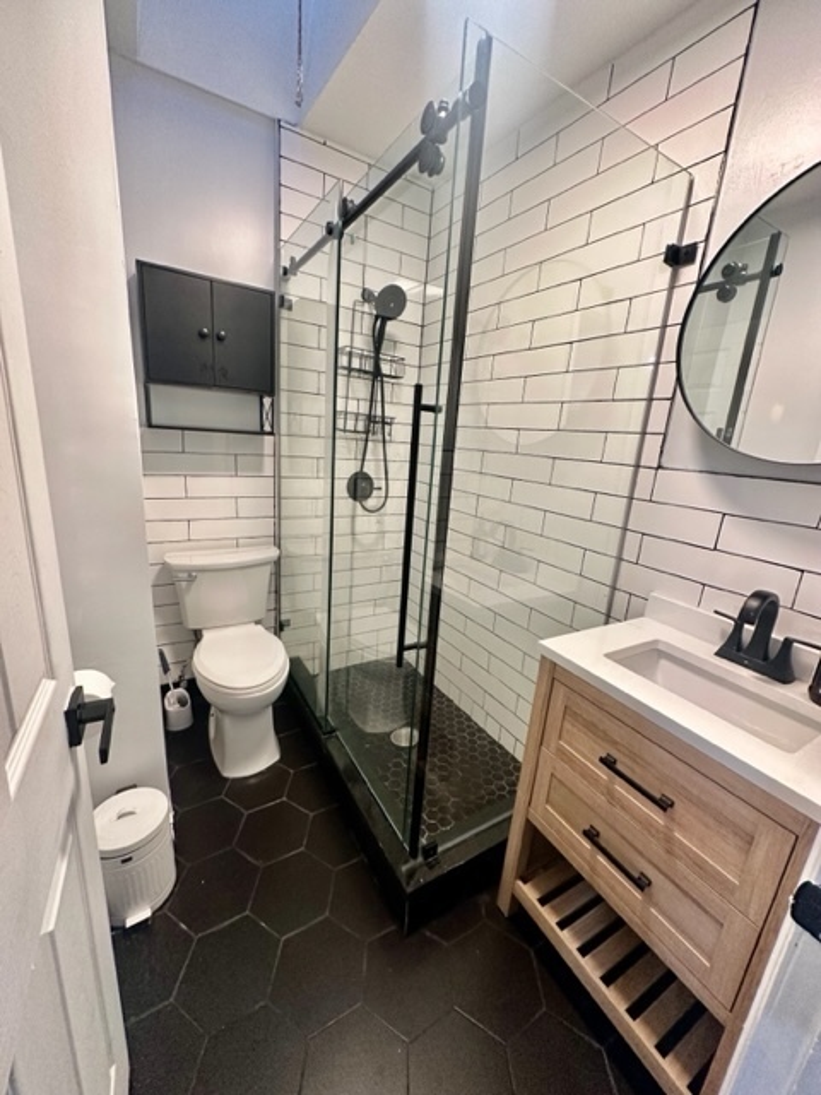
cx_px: 410
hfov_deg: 85.7
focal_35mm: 14
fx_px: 443
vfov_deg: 102.1
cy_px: 548
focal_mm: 2.22
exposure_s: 1/60
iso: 200
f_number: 2.2
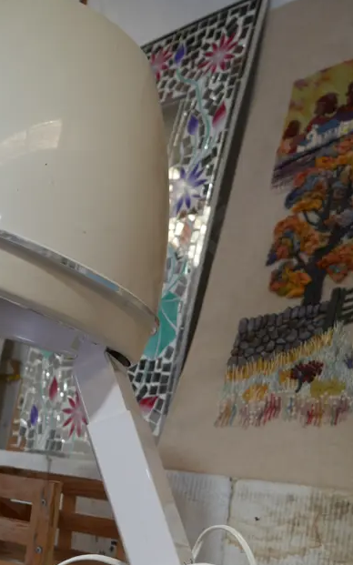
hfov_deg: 26.0
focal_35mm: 49
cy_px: 397
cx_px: 82
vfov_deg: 40.3
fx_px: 754
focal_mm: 14
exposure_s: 1/60
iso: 200
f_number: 3.5
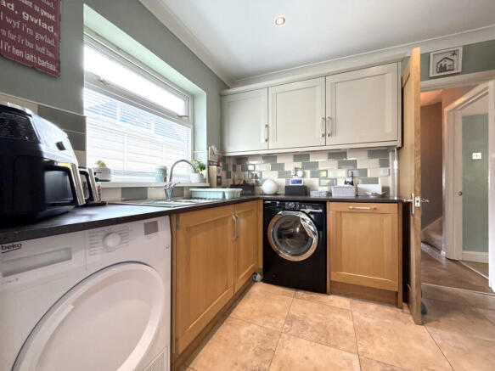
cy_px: 186
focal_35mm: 14
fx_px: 200
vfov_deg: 85.7
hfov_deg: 102.1
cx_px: 248
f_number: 2.2
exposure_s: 1/100
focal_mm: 2.22
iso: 160
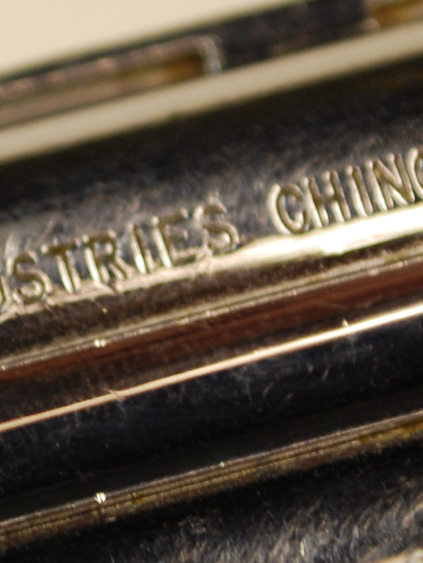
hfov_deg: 4.9
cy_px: 264
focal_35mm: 306
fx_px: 4982
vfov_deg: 6.5
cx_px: 22
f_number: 5.6
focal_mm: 55
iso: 400
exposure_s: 1/30
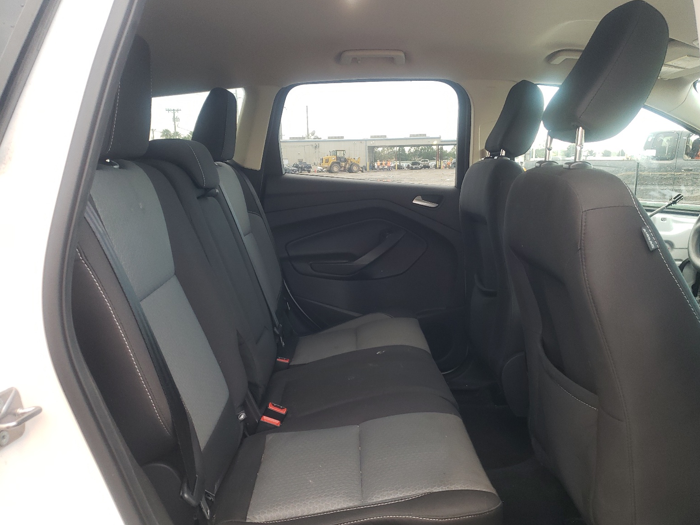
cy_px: 266
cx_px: 361
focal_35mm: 27
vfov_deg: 51.4
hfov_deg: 65.3
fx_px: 546
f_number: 1.5
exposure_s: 1/60.2
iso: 100
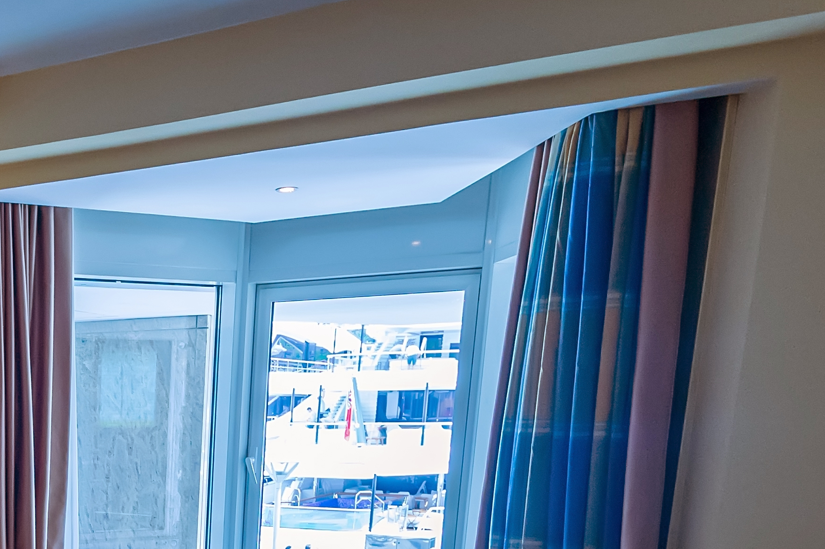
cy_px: 649
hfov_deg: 38.5
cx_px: -7
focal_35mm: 45
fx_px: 1031
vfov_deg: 26.7
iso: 1600
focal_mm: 16
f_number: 5.6
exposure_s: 1/320
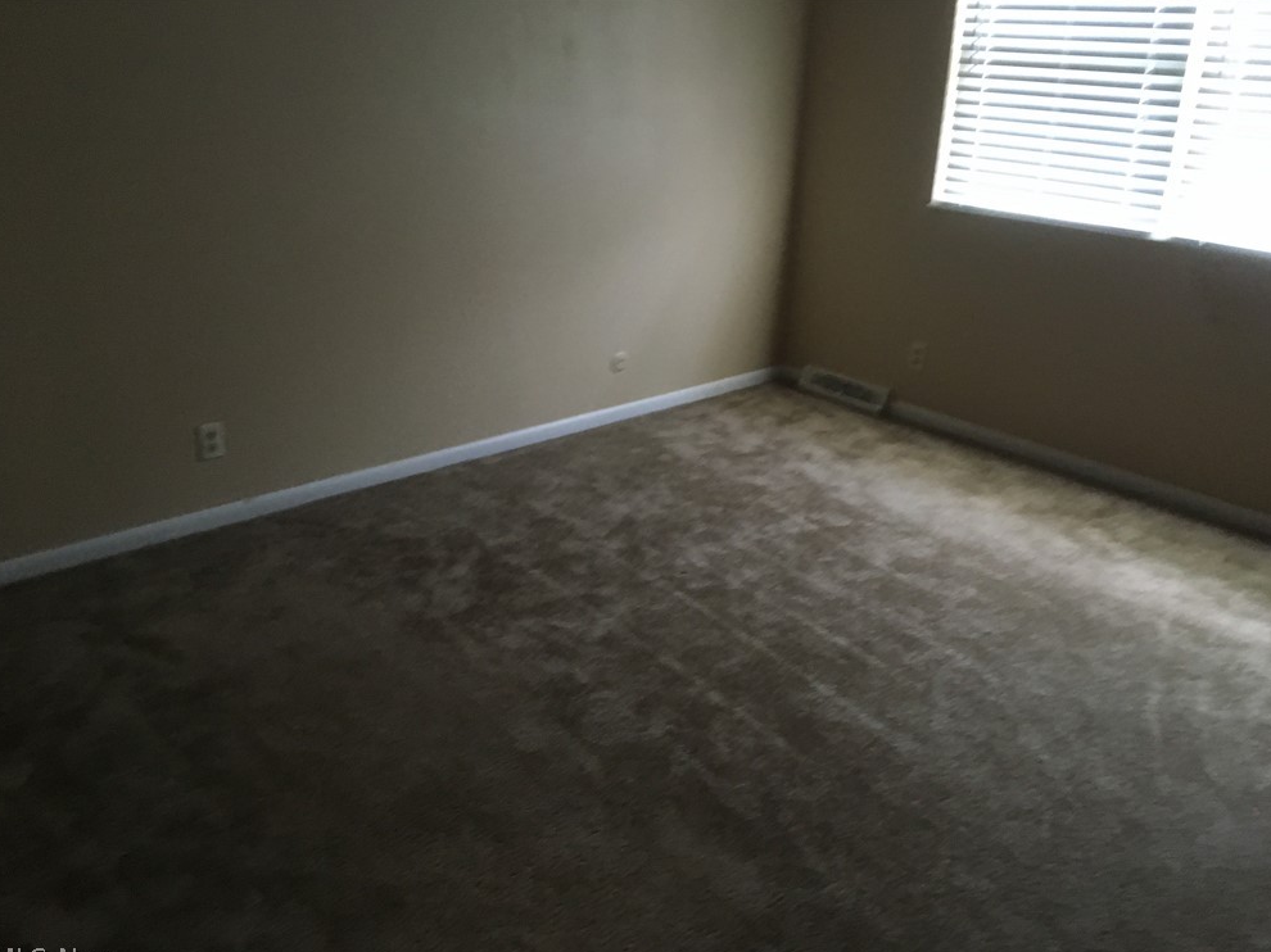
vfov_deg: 46.8
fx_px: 1101
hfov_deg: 60.0
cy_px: 488
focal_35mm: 30
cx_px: 642
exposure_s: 1/20
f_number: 2.2
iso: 200
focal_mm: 4.15
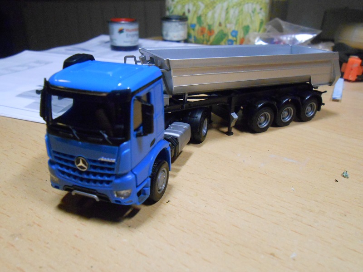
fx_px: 315
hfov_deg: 60.0
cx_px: 182
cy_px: 136
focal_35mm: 30
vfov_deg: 46.8
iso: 800
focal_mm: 5.3
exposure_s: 1/100
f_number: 3.8
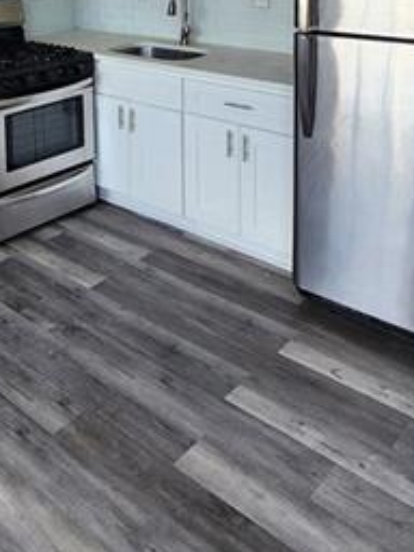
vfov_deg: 41.2
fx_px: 622
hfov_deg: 32.6
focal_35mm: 39
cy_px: -9
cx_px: -34
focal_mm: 1.74
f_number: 2.2
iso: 125
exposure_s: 1/60
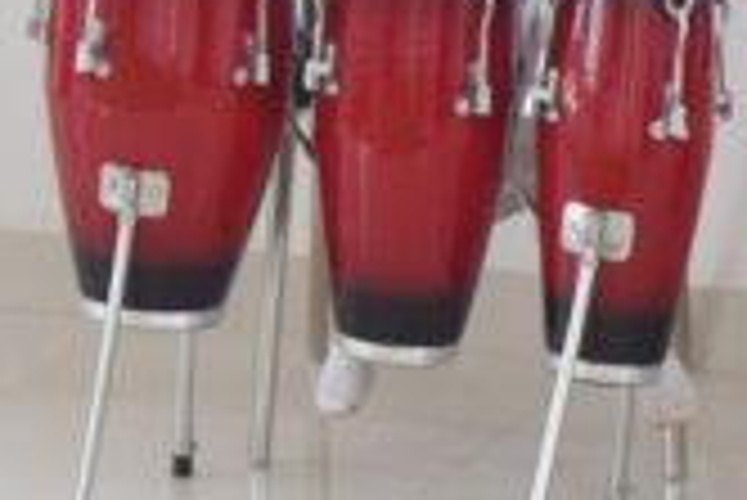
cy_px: -615
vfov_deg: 5.0
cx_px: -112
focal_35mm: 268
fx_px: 5567
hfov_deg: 7.6
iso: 400
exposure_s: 1/125
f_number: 5.6
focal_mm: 29
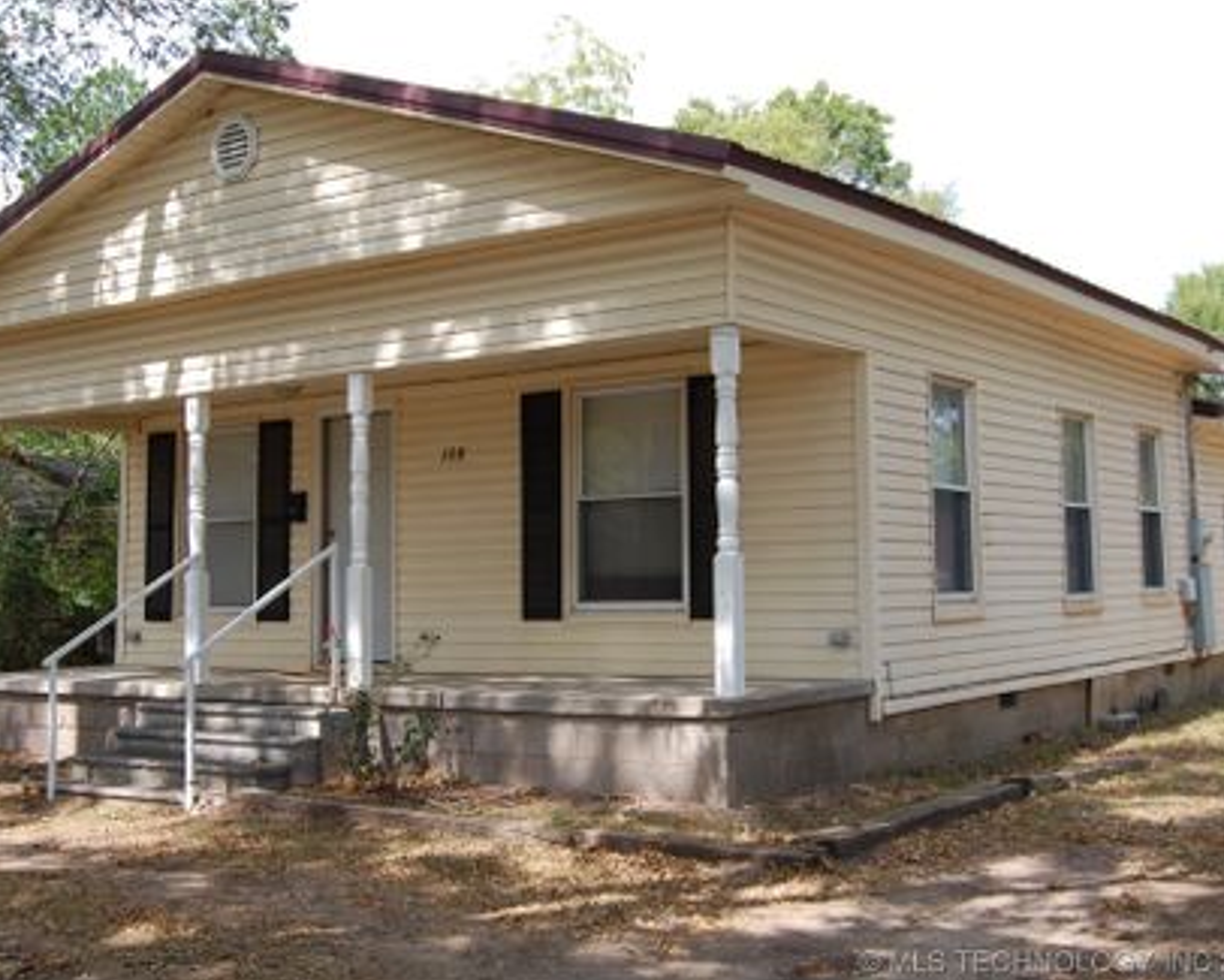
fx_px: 1631
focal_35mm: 45
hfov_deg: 41.1
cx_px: 534
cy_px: 488
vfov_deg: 33.4
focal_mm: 26
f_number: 7.1
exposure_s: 1/200
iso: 200
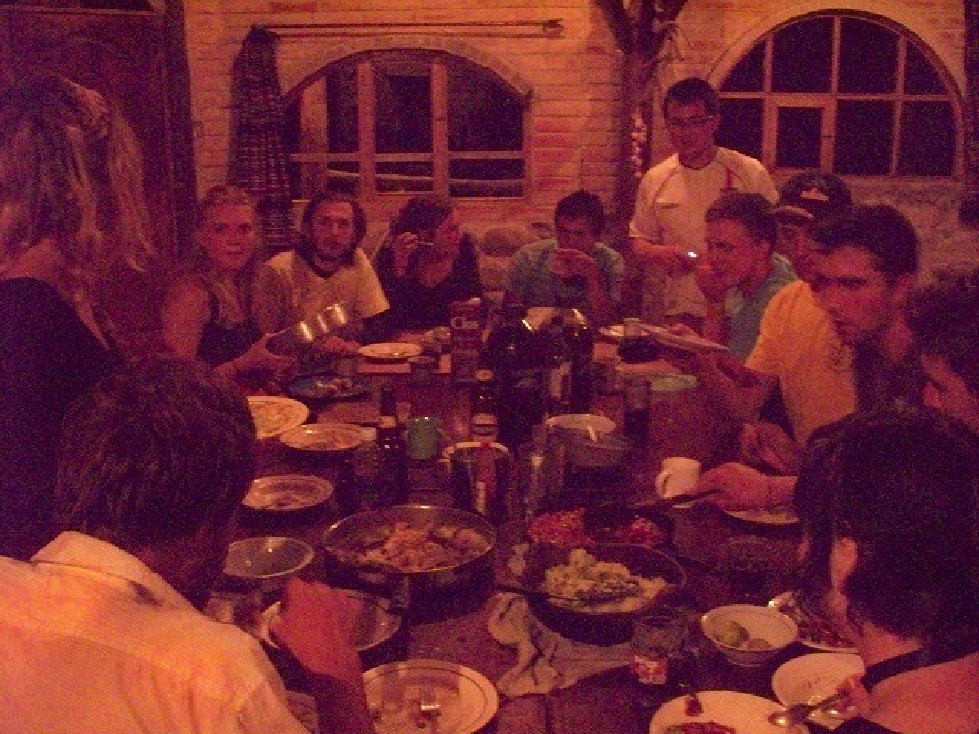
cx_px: 490
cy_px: 367
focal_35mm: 35
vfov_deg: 40.7
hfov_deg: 52.6
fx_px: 990
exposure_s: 1/30
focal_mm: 7.54
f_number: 2.8
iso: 1600
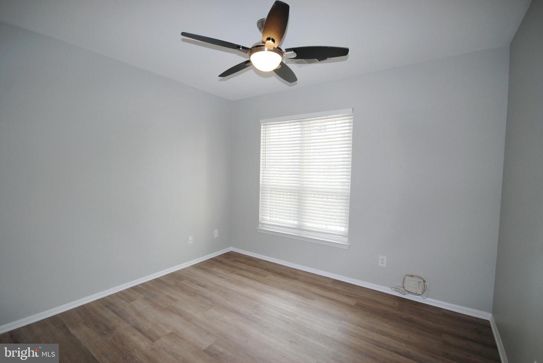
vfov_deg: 77.4
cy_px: 182
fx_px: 226
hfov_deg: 100.3
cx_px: 272
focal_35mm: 15
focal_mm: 10
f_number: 4
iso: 200
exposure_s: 1/60
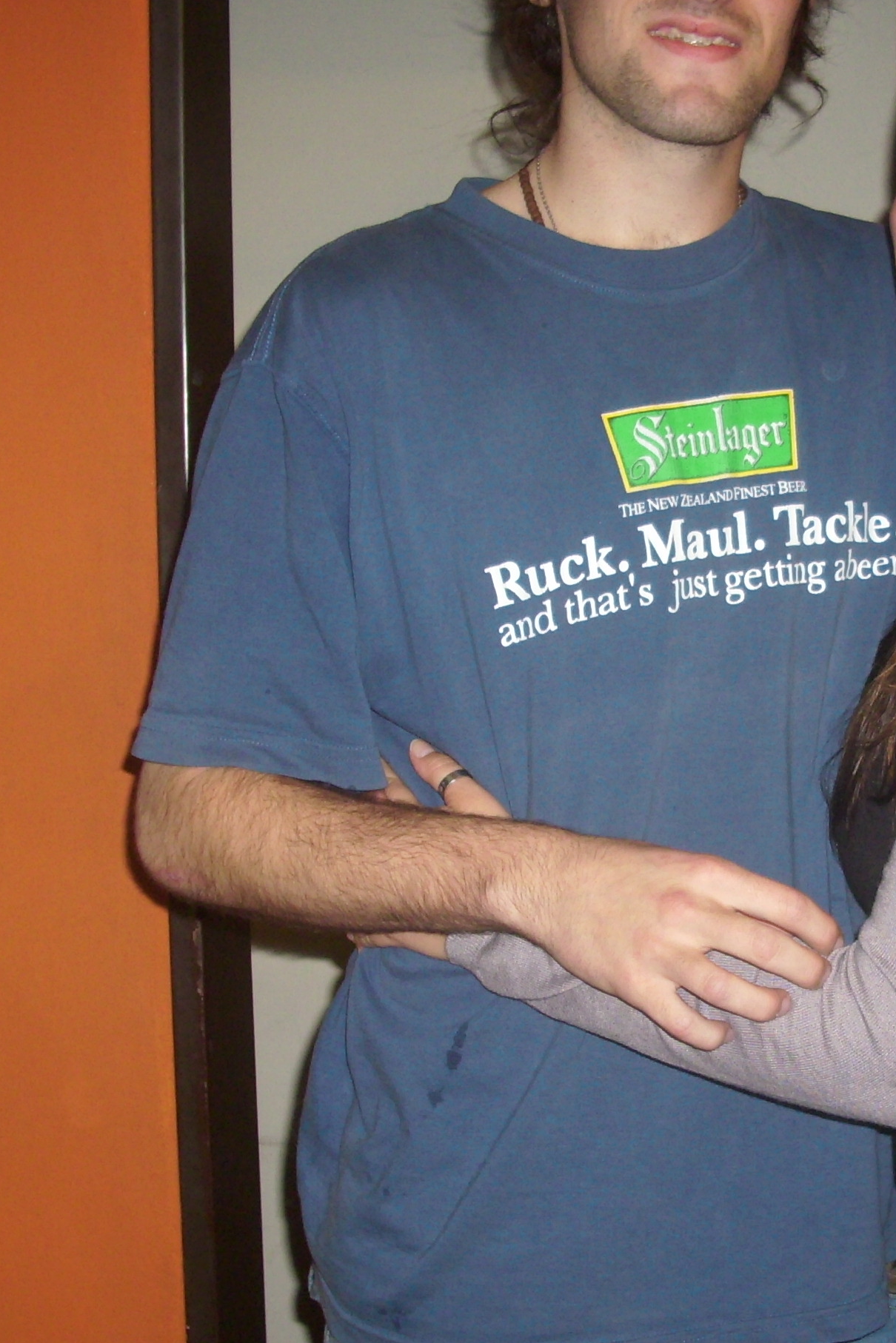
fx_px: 2164
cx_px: 787
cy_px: 729
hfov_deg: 22.9
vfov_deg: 34.5
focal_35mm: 58
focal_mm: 6.2
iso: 100
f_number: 2.8
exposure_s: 1/30
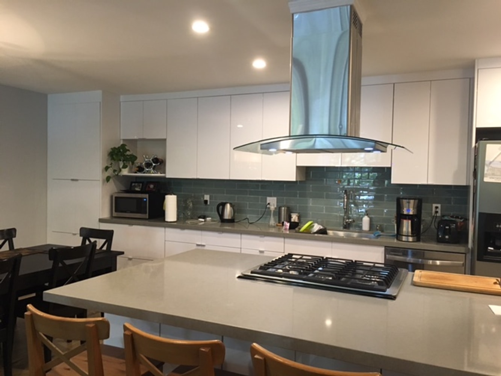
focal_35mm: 29
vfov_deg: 48.2
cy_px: 188
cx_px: 250
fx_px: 420
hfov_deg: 61.7
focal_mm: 4.15
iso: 125
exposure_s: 1/30
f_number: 2.2
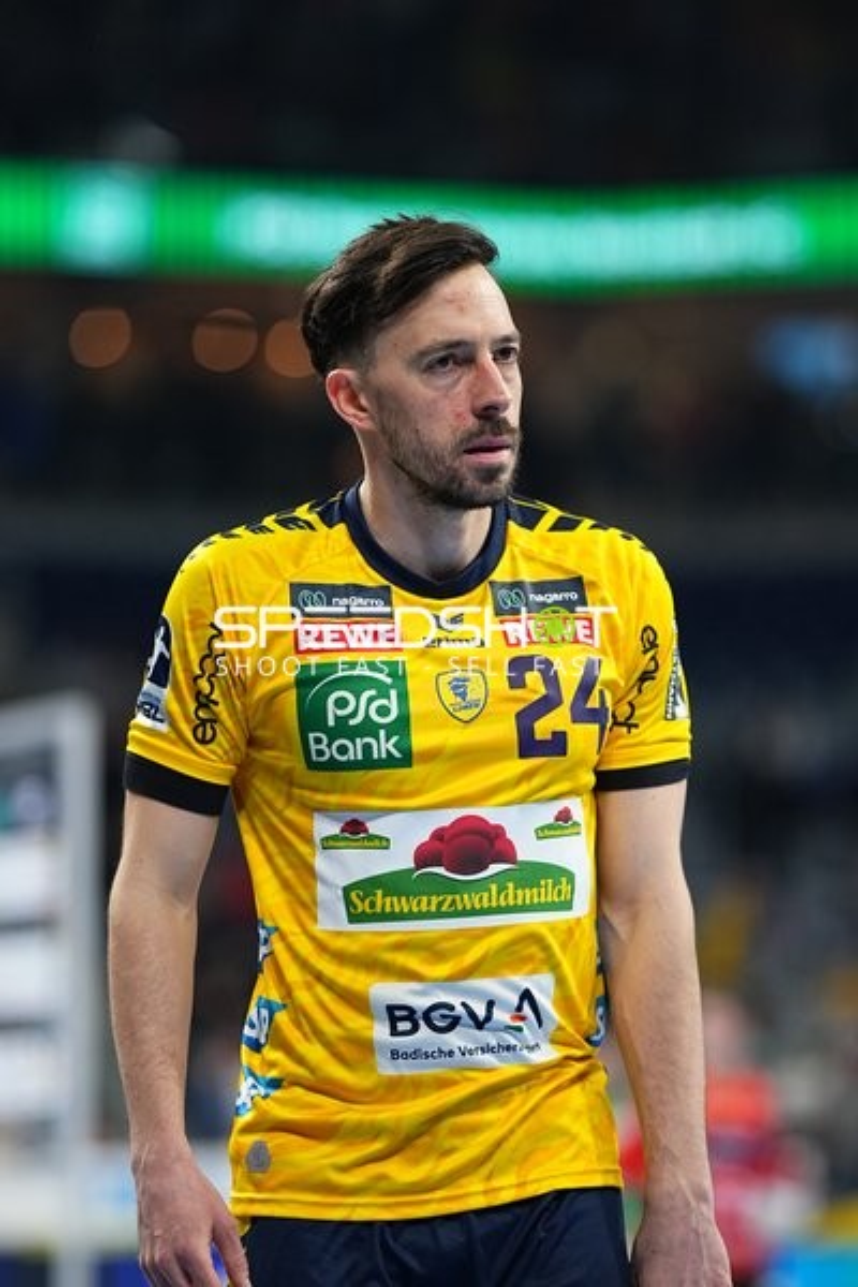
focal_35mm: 202
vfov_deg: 10.2
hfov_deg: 6.8
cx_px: 429
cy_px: 644
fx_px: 7221
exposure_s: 1/1600
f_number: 1.8
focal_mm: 135
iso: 1000
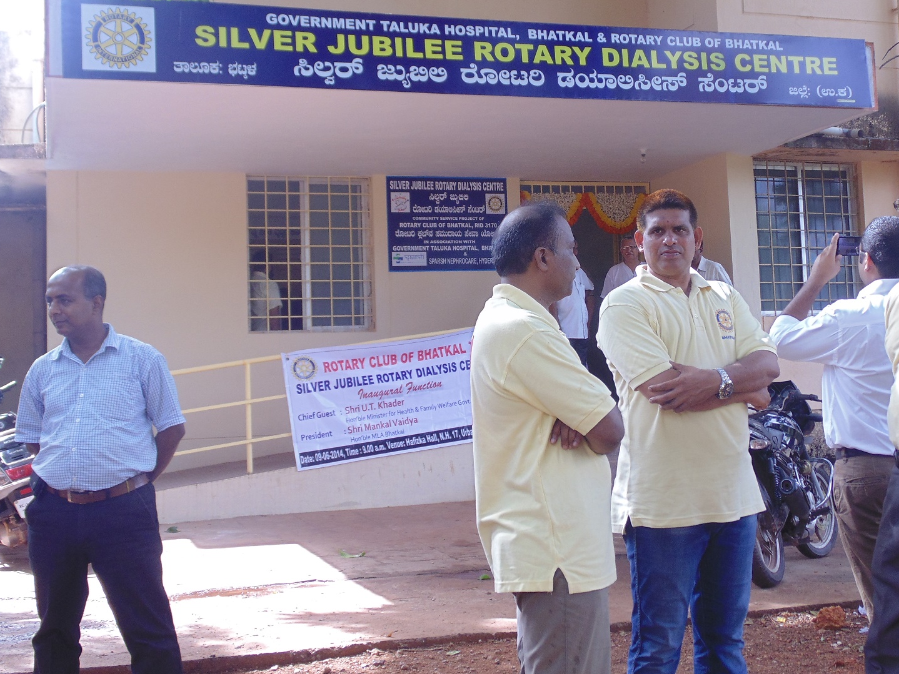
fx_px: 1351
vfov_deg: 28.0
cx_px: 521
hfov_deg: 36.7
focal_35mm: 52
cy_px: 265
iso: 80
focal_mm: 7.4
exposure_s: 1/60
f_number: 3.6
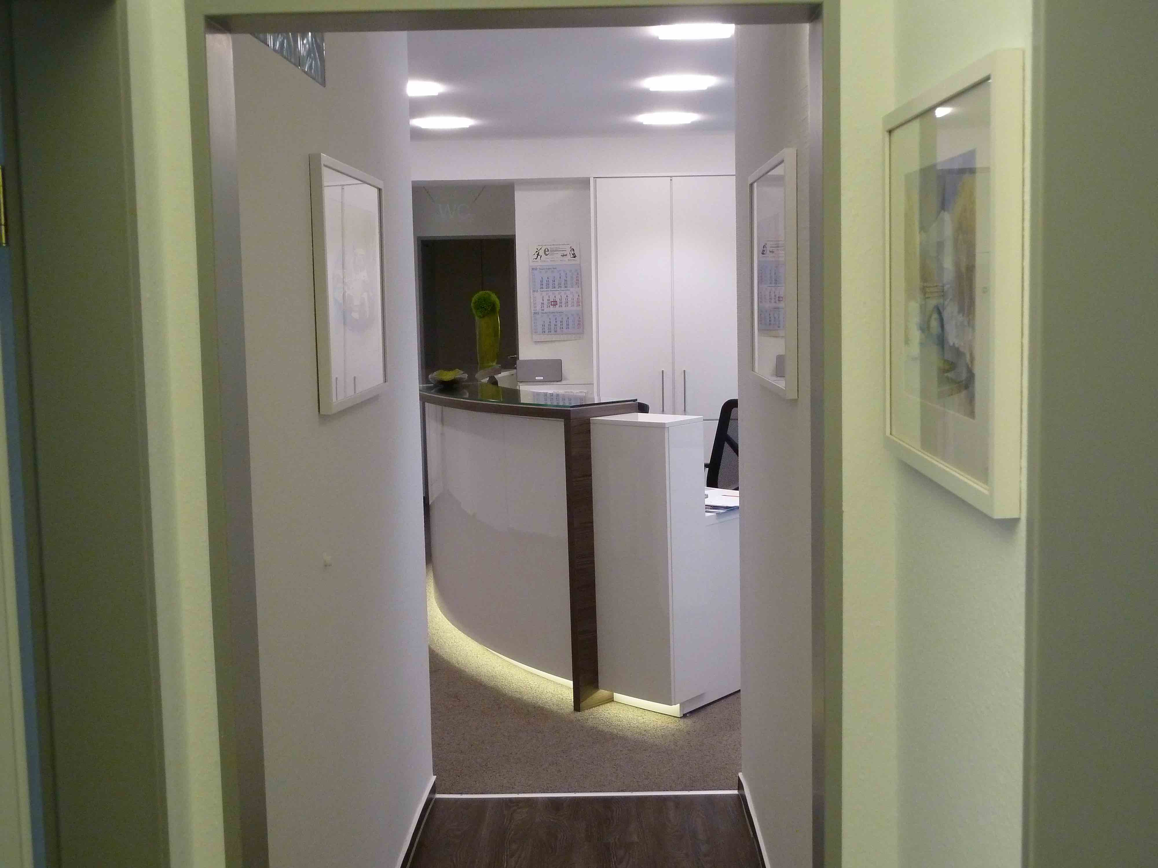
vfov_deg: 36.0
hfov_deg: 46.8
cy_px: 434
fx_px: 1338
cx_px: 579
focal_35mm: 40
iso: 320
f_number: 3.6
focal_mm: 6.5
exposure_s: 1/30
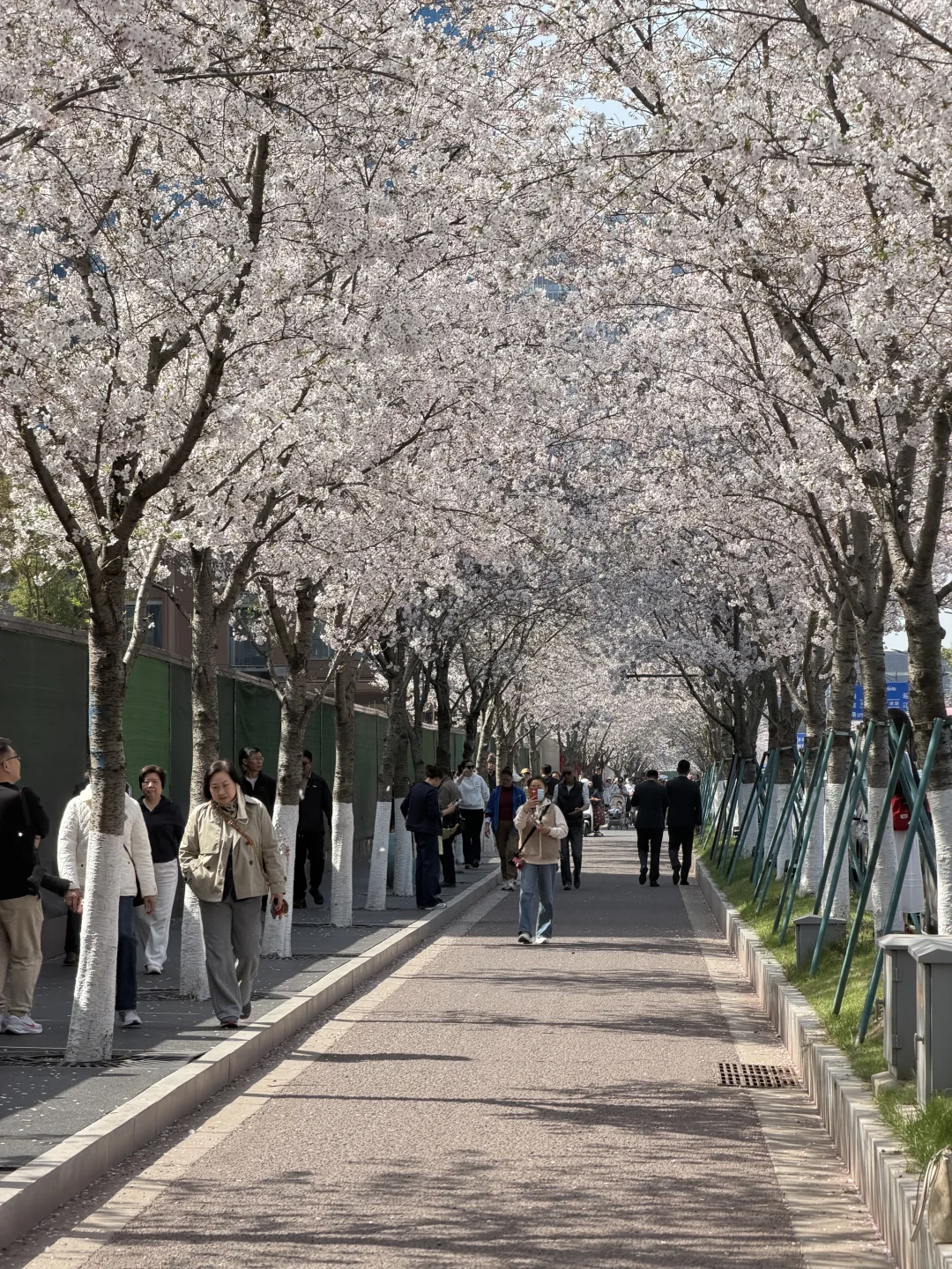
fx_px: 3667
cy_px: 634
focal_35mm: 100
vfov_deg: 19.6
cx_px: 476
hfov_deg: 14.8
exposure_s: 1/638
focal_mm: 16.89
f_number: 2.8
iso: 32
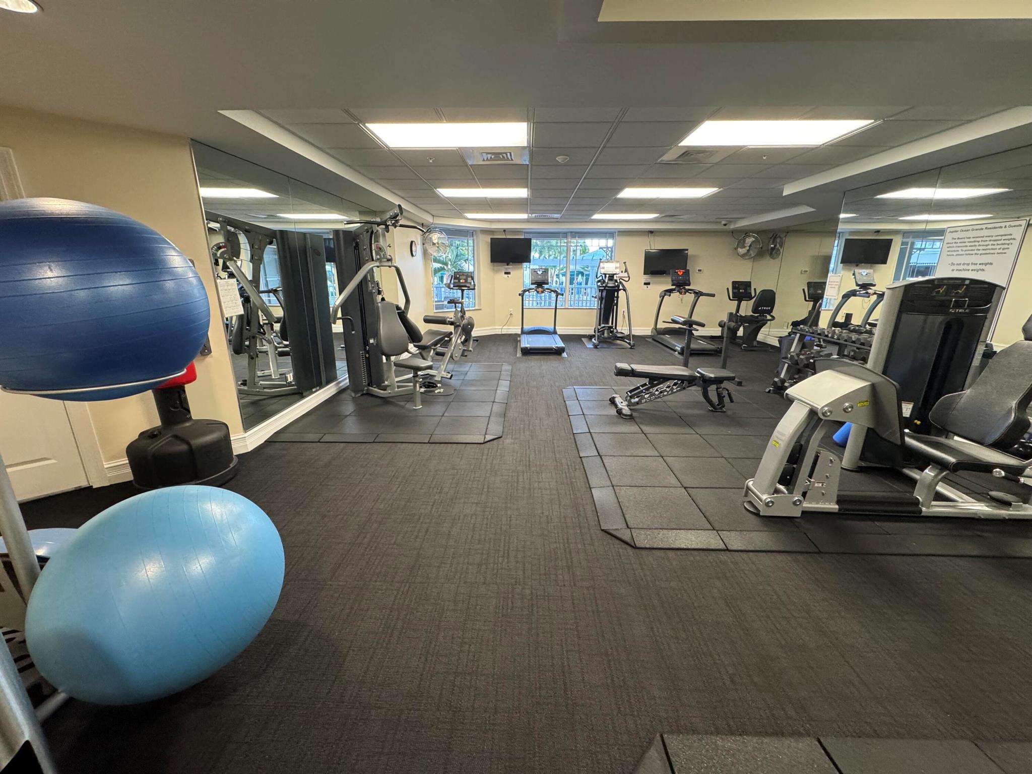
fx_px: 417
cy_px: 387
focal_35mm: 14
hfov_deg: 102.1
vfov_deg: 85.7
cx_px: 516
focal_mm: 2.22
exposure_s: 1/60
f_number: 2.2
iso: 320
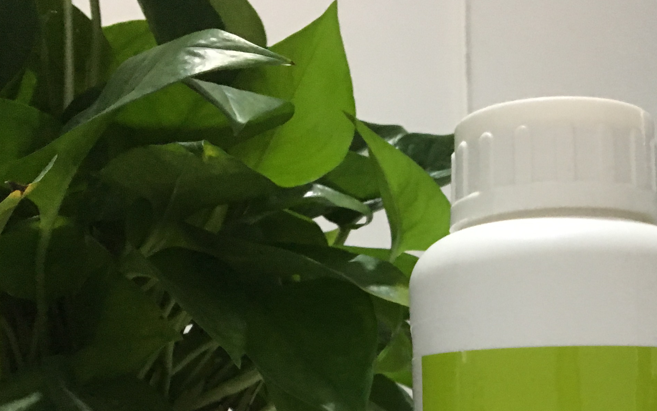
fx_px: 1164
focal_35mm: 65
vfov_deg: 19.1
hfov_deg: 30.9
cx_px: 497
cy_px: 470
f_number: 2.2
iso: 200
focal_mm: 4.15
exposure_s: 1/20
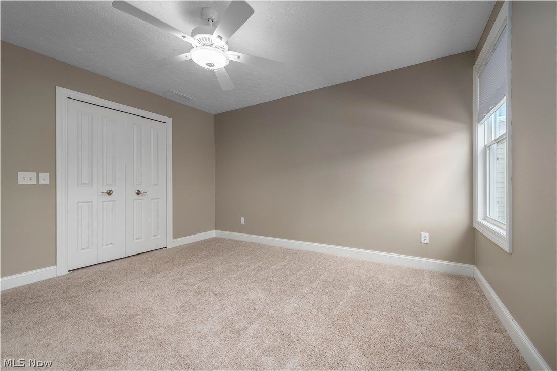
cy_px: 186
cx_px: 278
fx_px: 216
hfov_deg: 104.3
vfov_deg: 81.1
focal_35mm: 14
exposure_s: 1/60
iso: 200
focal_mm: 14
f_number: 9
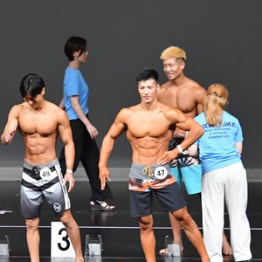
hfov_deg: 4.7
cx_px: -37
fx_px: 3160
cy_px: 167
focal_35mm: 369
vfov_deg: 4.7
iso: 4000
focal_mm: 112
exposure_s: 1/400
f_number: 5.6
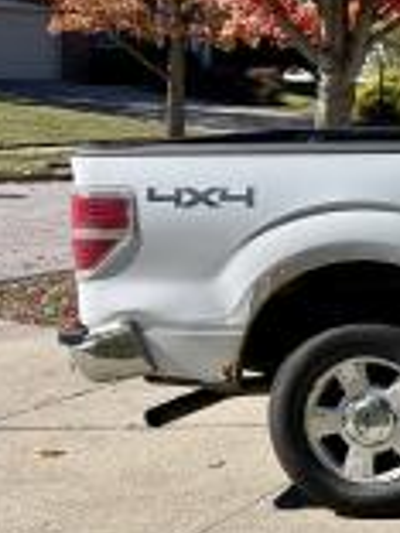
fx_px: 1294
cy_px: 184
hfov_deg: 14.2
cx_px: 841
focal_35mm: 84
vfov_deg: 23.2
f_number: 1.5
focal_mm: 5.7
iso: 50
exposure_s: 1/3077
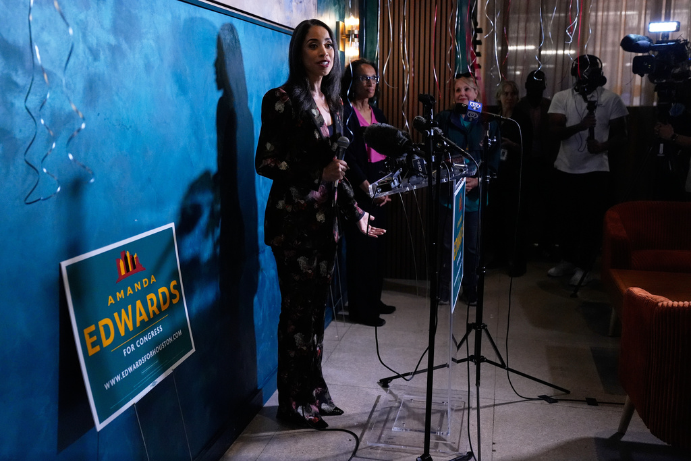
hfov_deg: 54.4
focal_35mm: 35
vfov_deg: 37.9
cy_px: 230
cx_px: 346
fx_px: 672
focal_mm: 35
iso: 3200
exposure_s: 1/250
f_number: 2.8
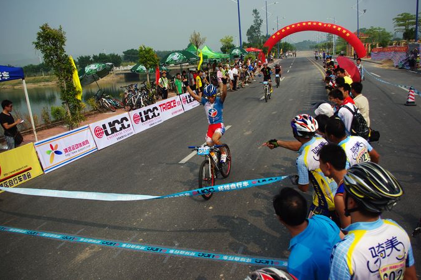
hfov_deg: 65.5
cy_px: 135
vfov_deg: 46.3
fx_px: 327
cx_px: 206
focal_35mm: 28
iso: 100
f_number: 4.5
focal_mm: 18
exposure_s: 1/1000
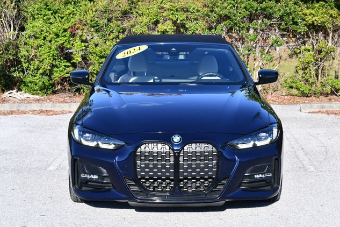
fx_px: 803
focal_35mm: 85
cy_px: 115
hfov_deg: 23.9
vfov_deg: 16.1
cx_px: 170
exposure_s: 1/250
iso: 200
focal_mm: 42
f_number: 7.1
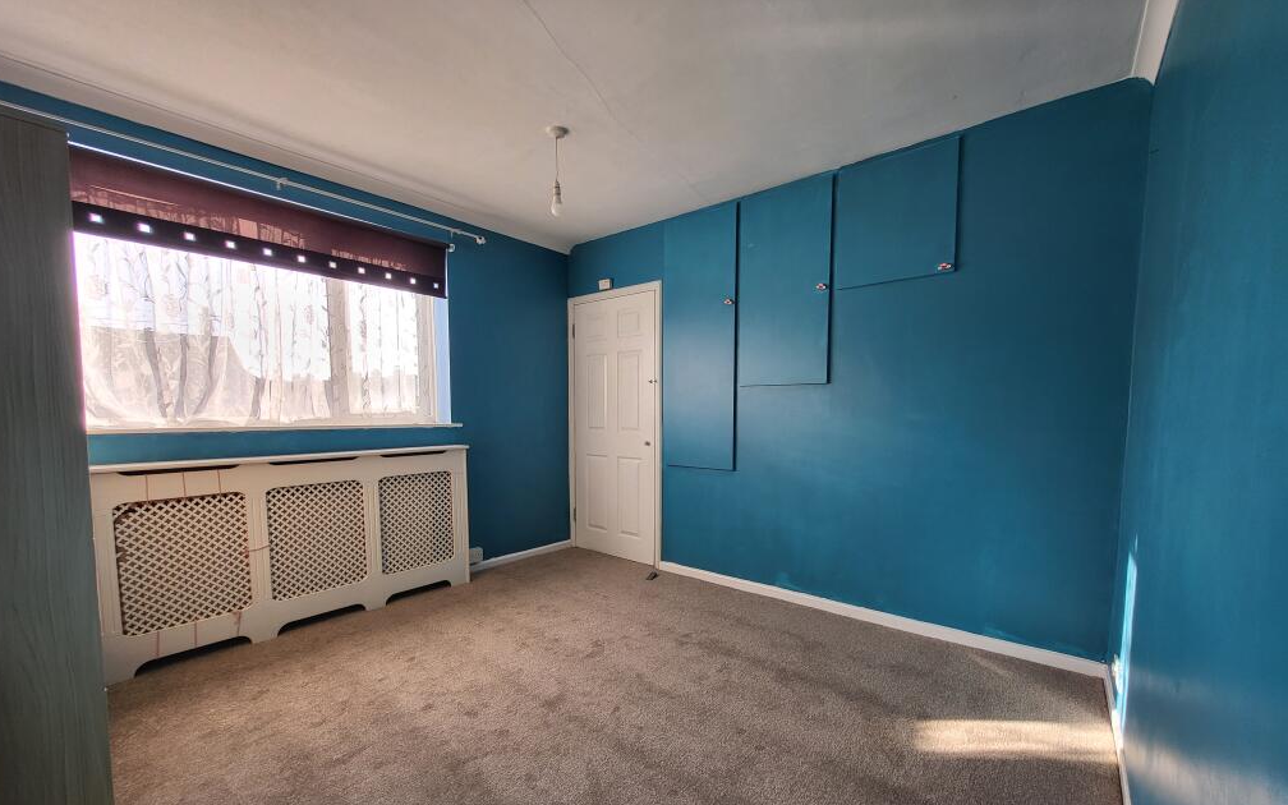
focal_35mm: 14
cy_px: 447
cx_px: 638
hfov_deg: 105.3
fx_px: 491
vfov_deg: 78.4
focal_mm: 1.74
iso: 50
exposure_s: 1/100
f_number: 2.2
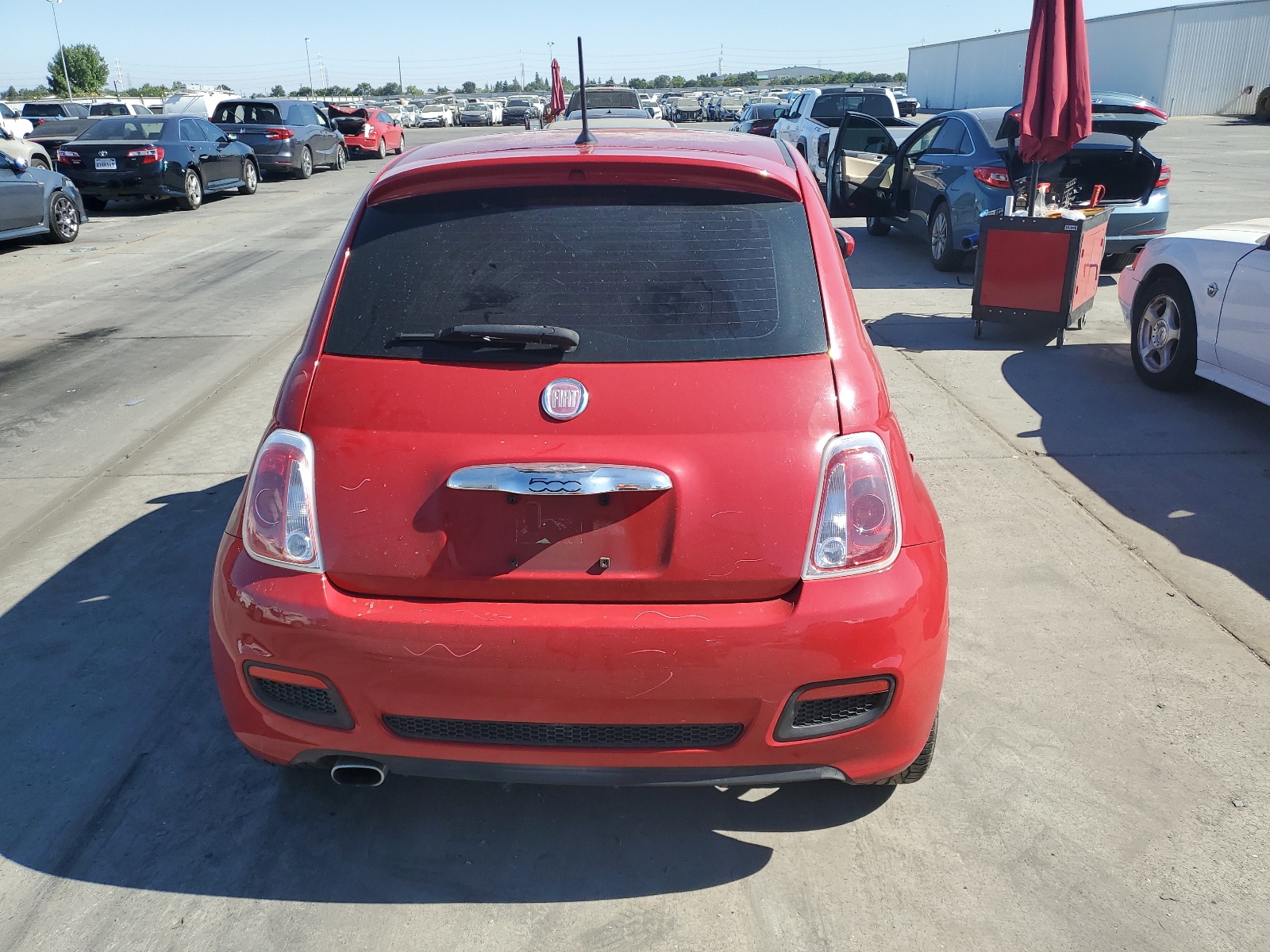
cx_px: 635
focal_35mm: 26
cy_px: 476
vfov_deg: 53.1
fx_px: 954
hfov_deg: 67.3
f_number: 1.5
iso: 50
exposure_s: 1/2000
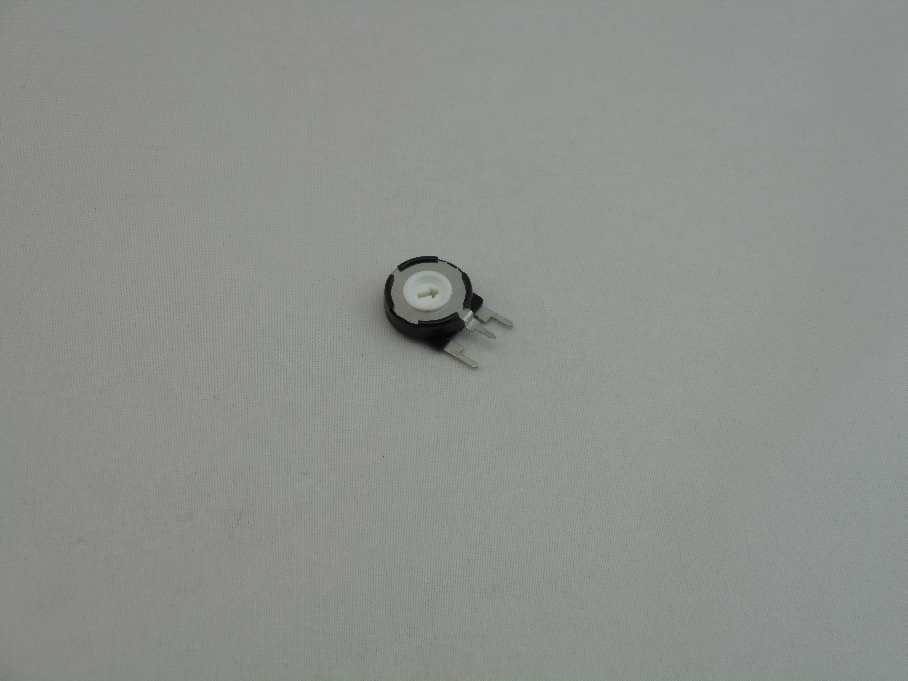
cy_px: 340
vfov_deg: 19.1
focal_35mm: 77
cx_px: 454
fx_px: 2020
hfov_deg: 25.3
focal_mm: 13.8
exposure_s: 1/50
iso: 80
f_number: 5.5
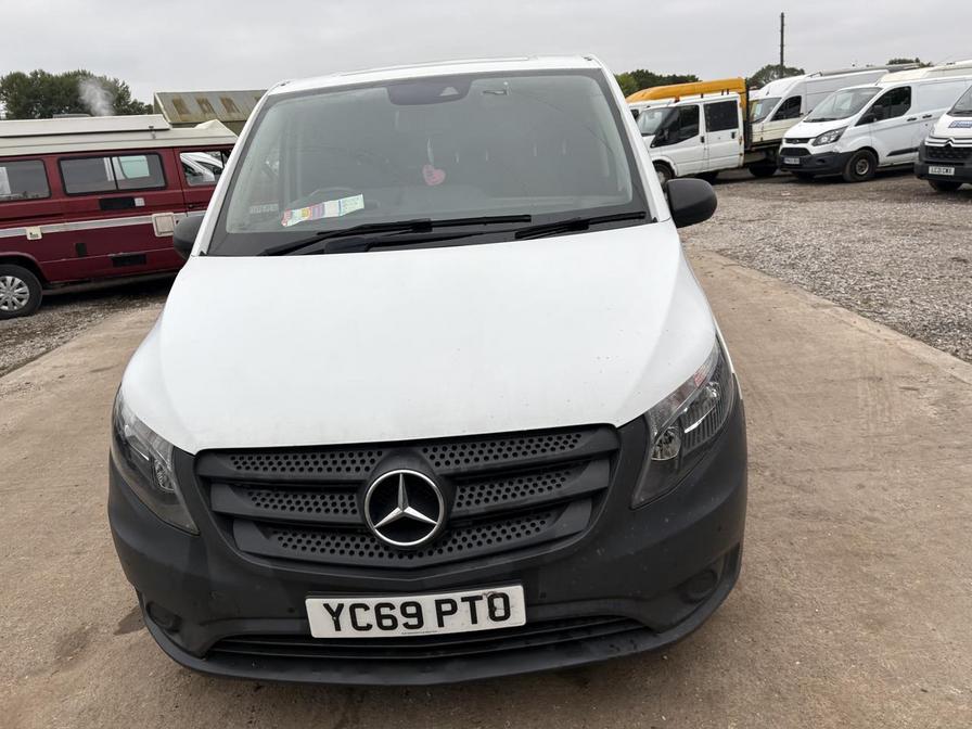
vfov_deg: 53.1
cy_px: 364
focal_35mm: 26
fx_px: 730
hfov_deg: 67.3
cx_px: 486
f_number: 1.6
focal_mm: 5.96
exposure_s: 1/433
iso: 50
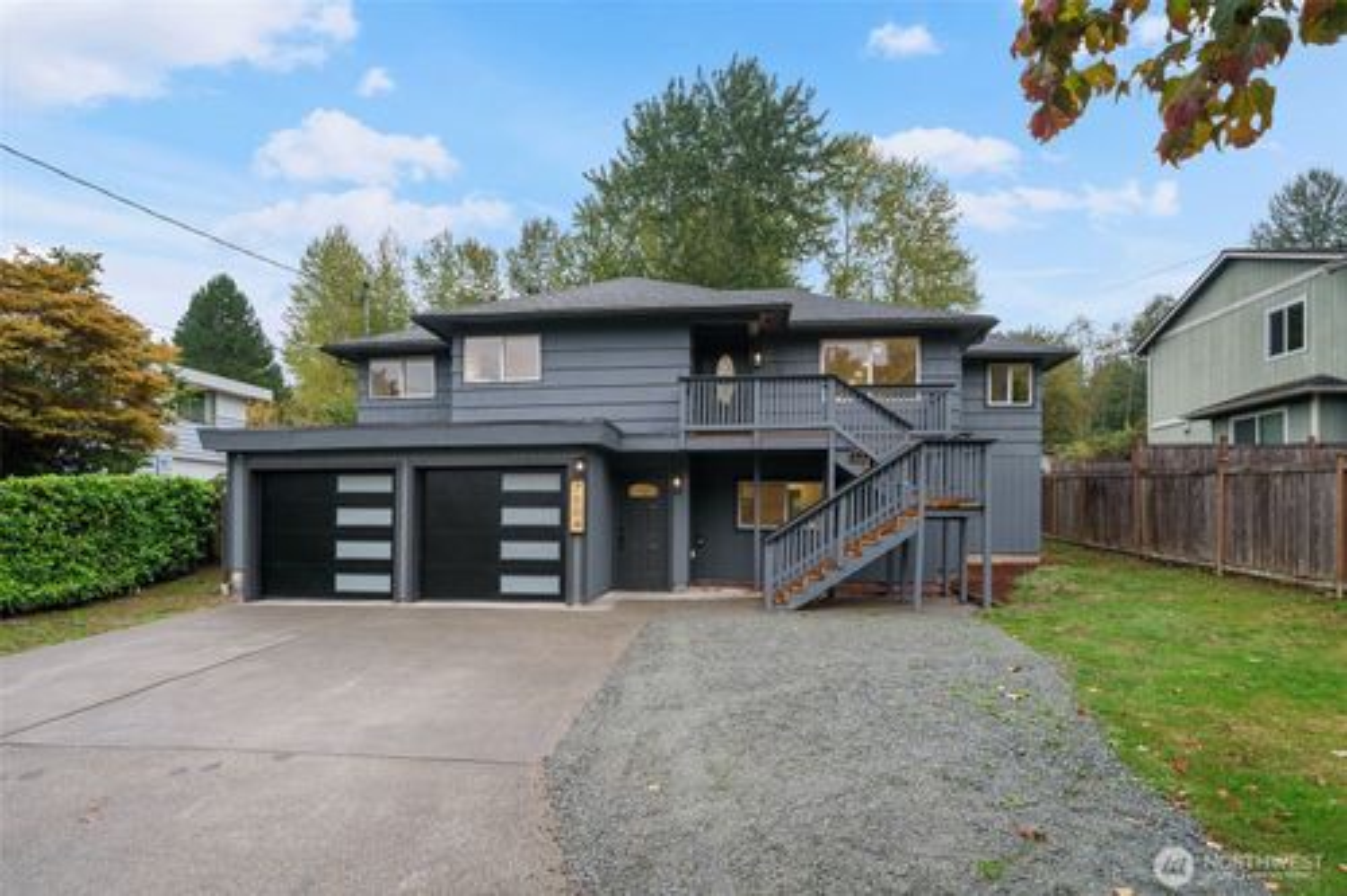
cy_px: 448
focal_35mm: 17
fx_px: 636
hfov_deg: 93.3
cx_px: 674
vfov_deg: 70.4
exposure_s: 1/30
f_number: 8
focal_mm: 17
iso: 320
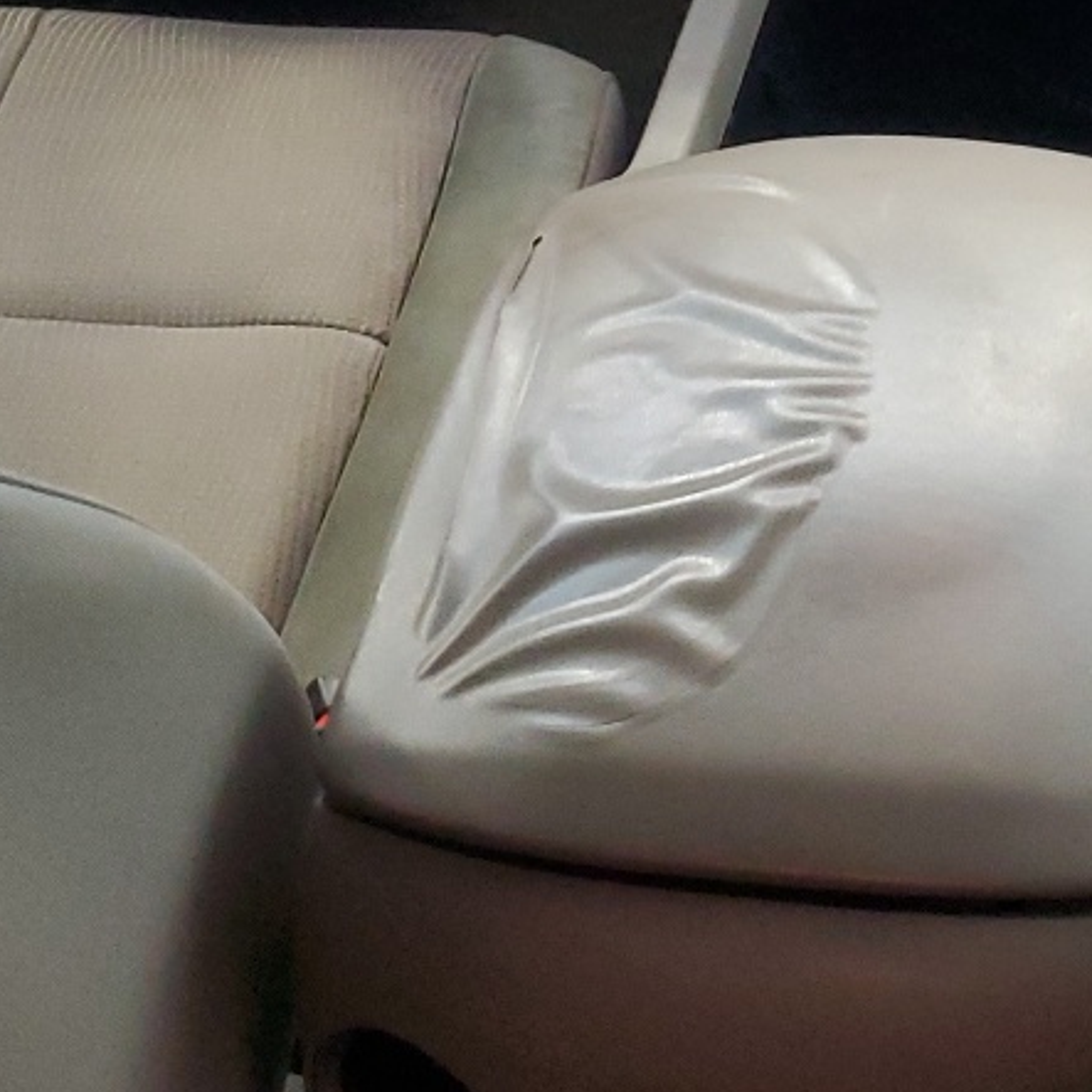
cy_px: -108
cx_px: 1013
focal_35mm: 83
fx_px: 2962
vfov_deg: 20.0
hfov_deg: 20.4
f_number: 1.5
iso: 269
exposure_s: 1/60.2
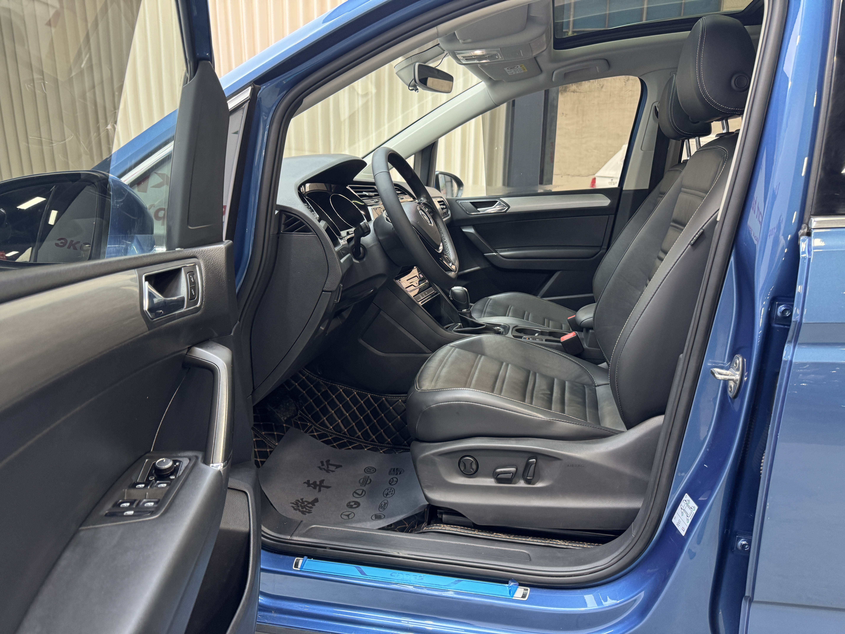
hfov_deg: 71.6
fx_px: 586
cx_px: 422
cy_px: 317
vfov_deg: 56.8
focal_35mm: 24
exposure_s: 1/50
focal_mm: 6.76
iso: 250
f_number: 1.78
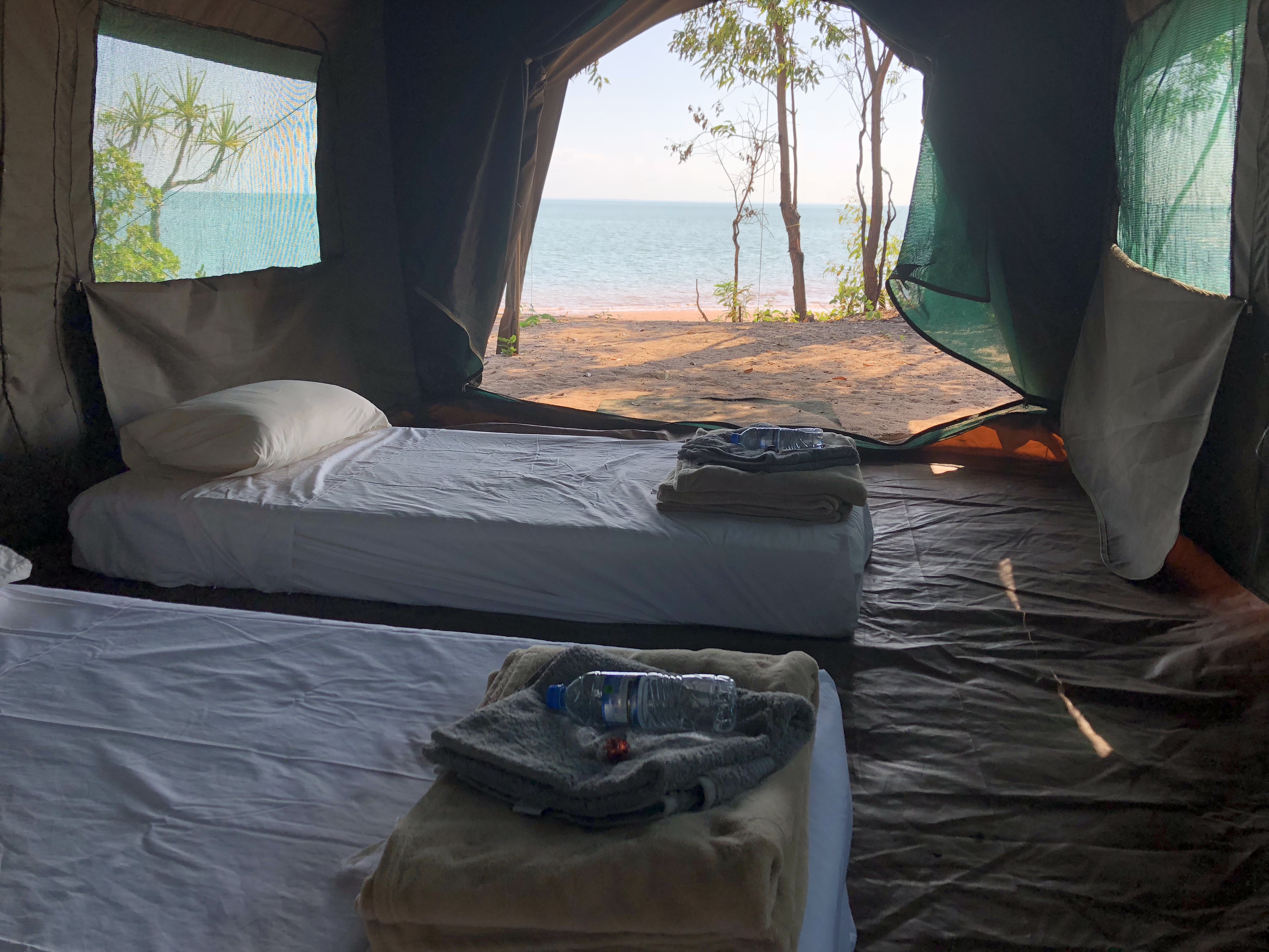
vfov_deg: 49.7
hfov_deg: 63.4
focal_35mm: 28
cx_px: 634
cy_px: 476
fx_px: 1026
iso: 20
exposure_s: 1/510
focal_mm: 3.99
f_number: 1.8
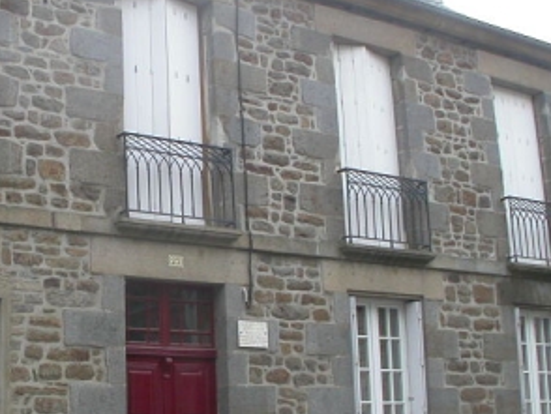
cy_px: 215
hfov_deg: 19.0
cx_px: 96
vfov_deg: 14.5
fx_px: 1625
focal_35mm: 102
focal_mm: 9.1
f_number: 5.5
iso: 100
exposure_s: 1/115
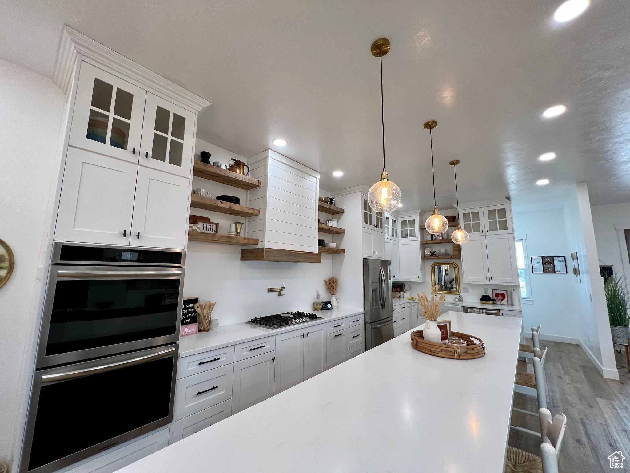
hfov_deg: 106.2
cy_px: 236
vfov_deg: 89.9
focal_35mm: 13
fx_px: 237
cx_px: 315
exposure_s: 1/120
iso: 100
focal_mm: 1.57
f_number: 1.8
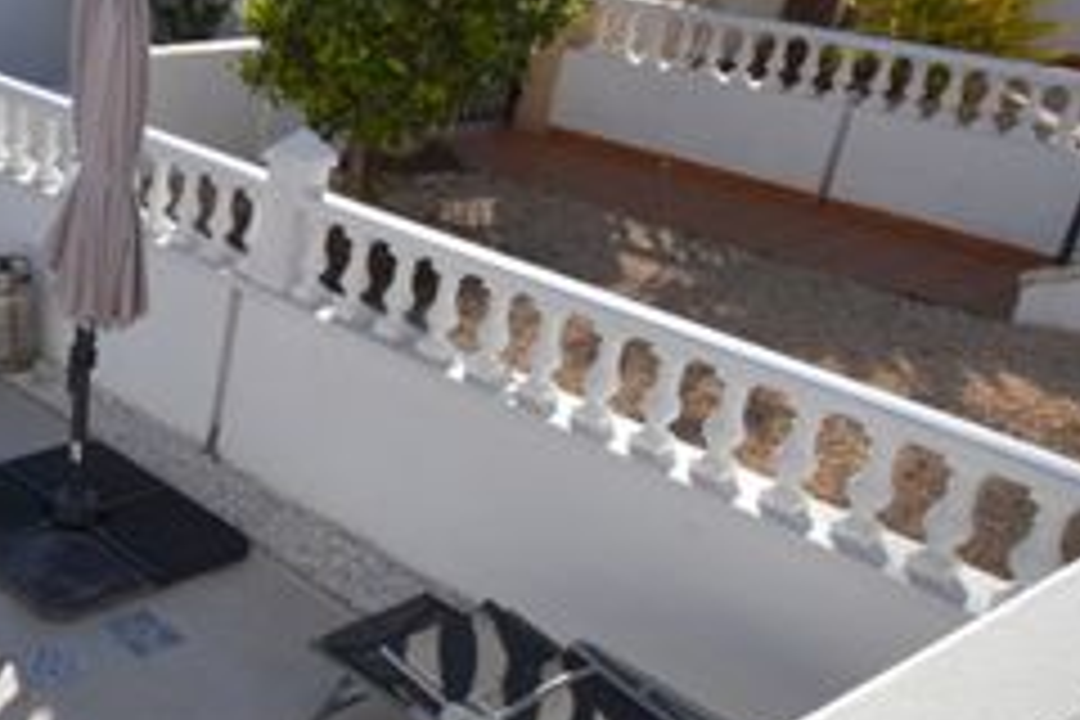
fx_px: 1320
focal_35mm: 44
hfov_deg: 35.8
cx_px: -187
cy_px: 324
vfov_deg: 30.5
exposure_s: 1/320
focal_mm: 10
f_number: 9
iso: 100
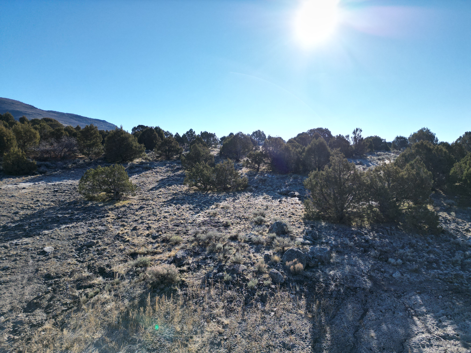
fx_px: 327
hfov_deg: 71.6
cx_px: 236
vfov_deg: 56.8
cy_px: 176
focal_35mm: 24
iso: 100
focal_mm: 6.72
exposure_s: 1/2500
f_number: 1.7
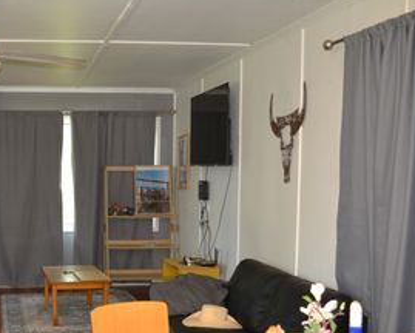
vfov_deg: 27.9
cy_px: 234
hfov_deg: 33.5
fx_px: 664
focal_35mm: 54
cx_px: 74
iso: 720
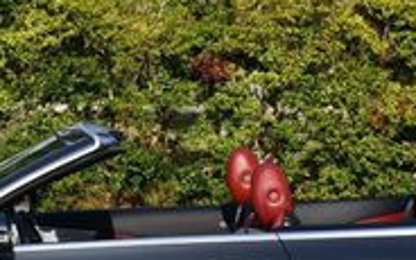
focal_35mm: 227
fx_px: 2574
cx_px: 142
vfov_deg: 5.8
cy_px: 118
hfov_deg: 9.2
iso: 100
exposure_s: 1/320
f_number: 9
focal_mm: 32
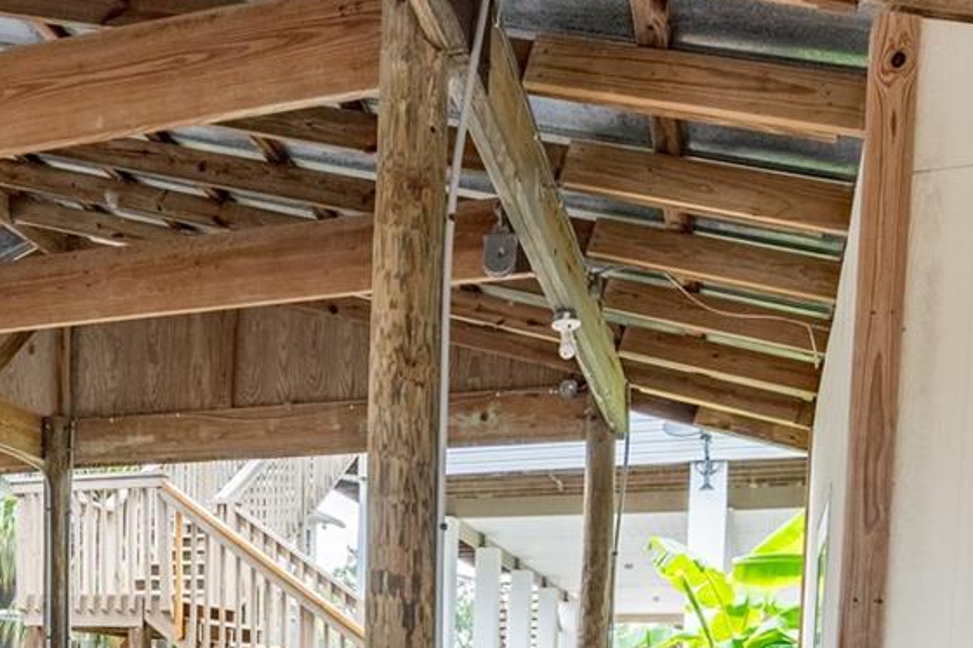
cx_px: 360
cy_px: 776
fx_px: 1081
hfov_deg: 48.0
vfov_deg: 28.9
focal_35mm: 40
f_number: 8
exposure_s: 1/320
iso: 400
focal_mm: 14
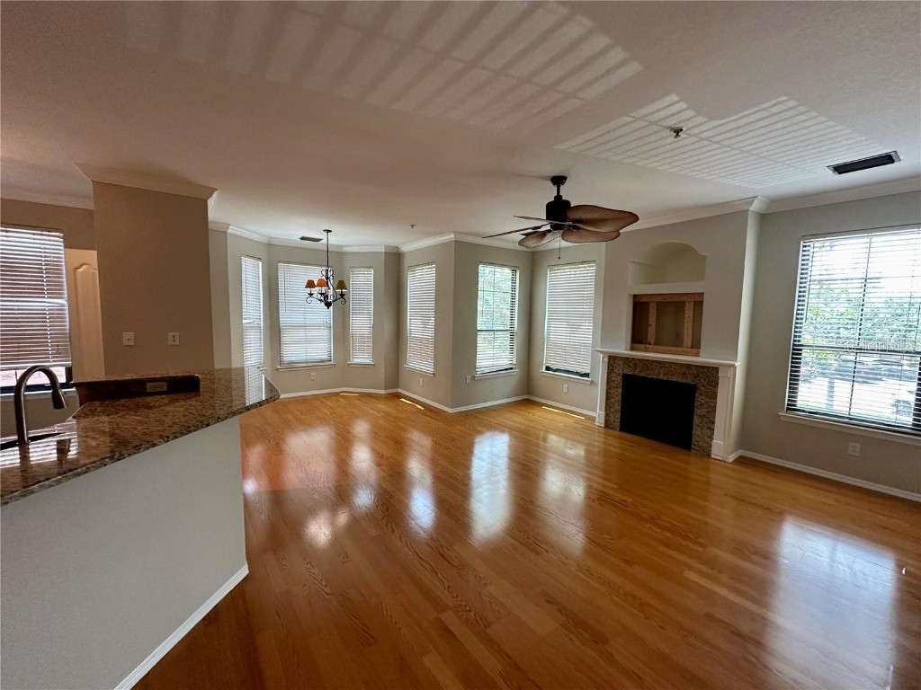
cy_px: 345
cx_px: 460
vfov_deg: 85.7
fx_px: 372
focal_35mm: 14
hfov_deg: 102.1
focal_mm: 2.22
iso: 200
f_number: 2.2
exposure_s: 1/120
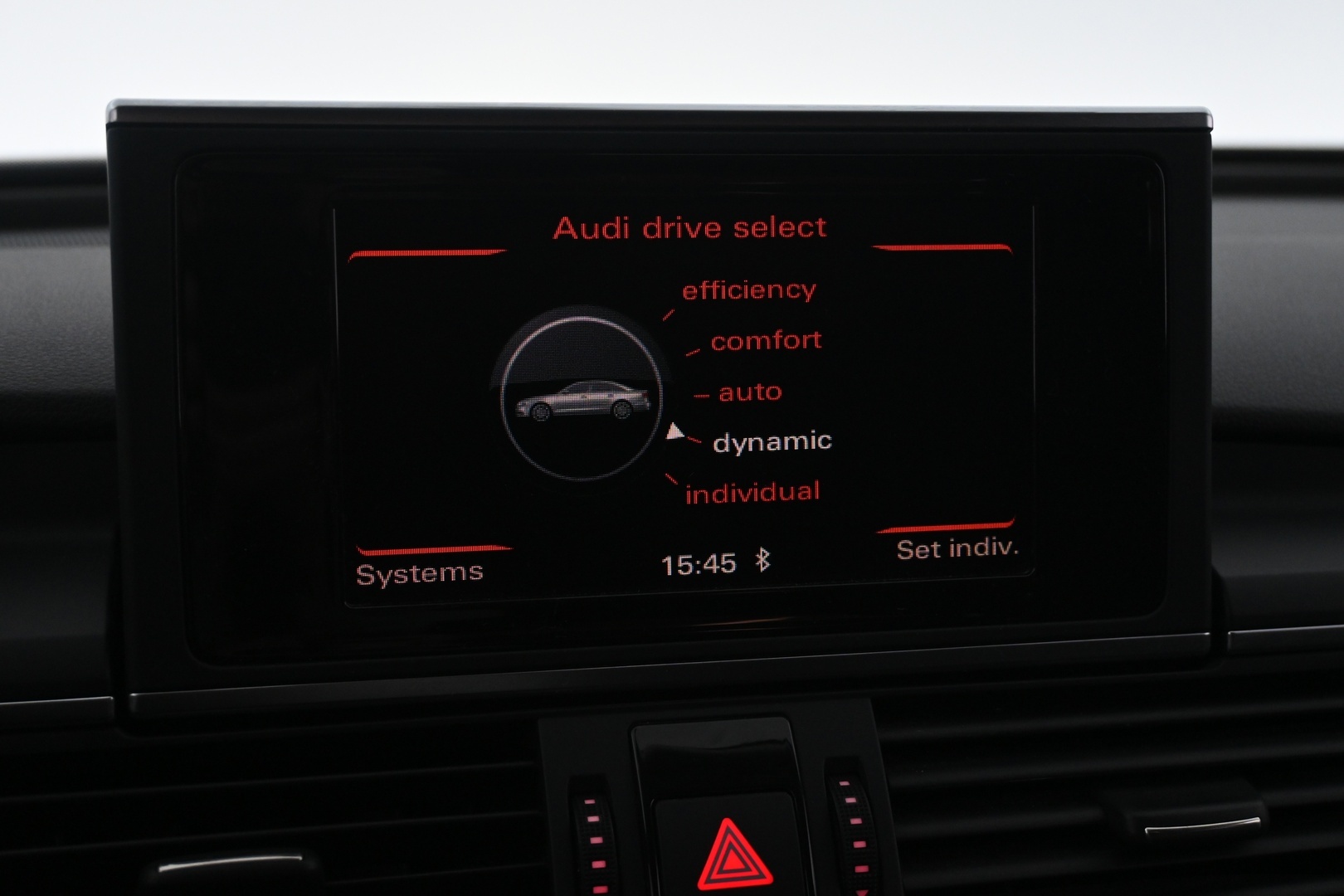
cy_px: 448
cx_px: 672
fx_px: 1820
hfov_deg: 40.5
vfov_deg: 27.7
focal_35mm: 49
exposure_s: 1/50
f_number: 5
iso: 1400
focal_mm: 32.5
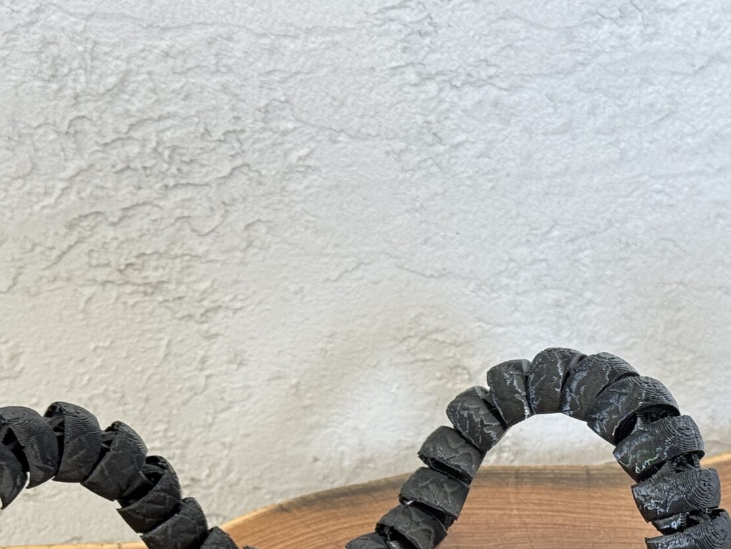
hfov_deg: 17.7
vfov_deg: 13.3
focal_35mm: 110
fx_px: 2323
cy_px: 514
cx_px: 572
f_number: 1.78
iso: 320
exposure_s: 1/40
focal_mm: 6.76
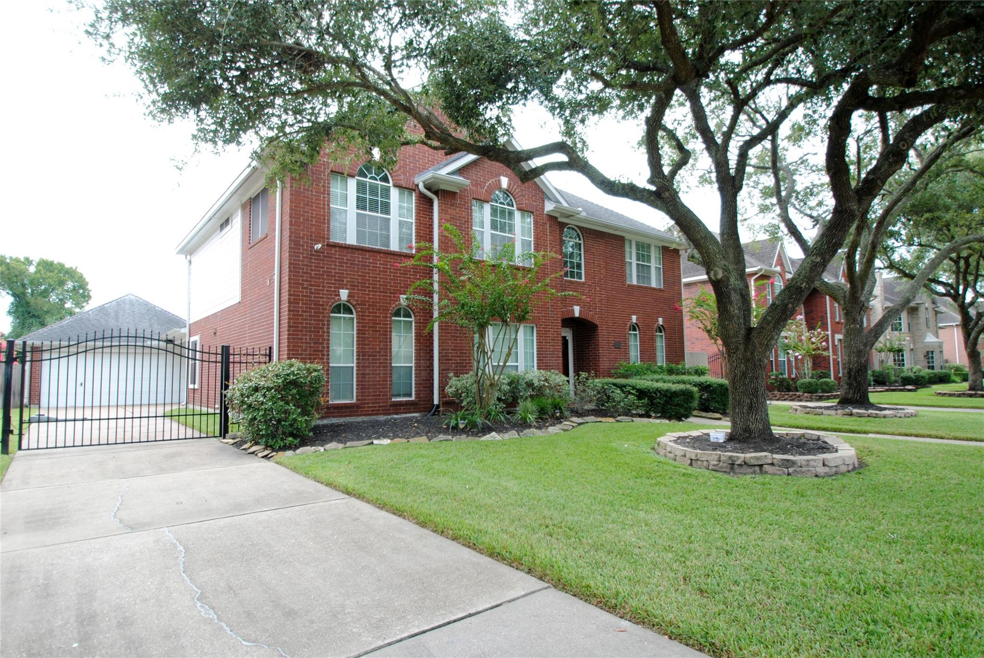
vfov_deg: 63.3
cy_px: 329
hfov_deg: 85.4
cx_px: 492
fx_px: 534
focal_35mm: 20
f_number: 4
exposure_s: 1/100
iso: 100
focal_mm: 13
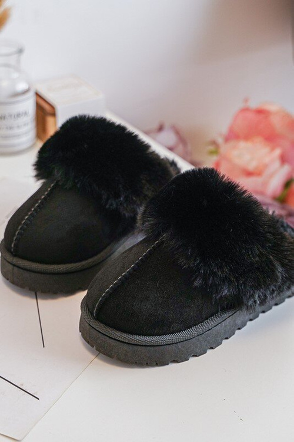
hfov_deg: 27.0
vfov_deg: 39.6
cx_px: 147
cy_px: 221
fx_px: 612
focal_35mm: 50
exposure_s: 1/100
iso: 500
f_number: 4
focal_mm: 50
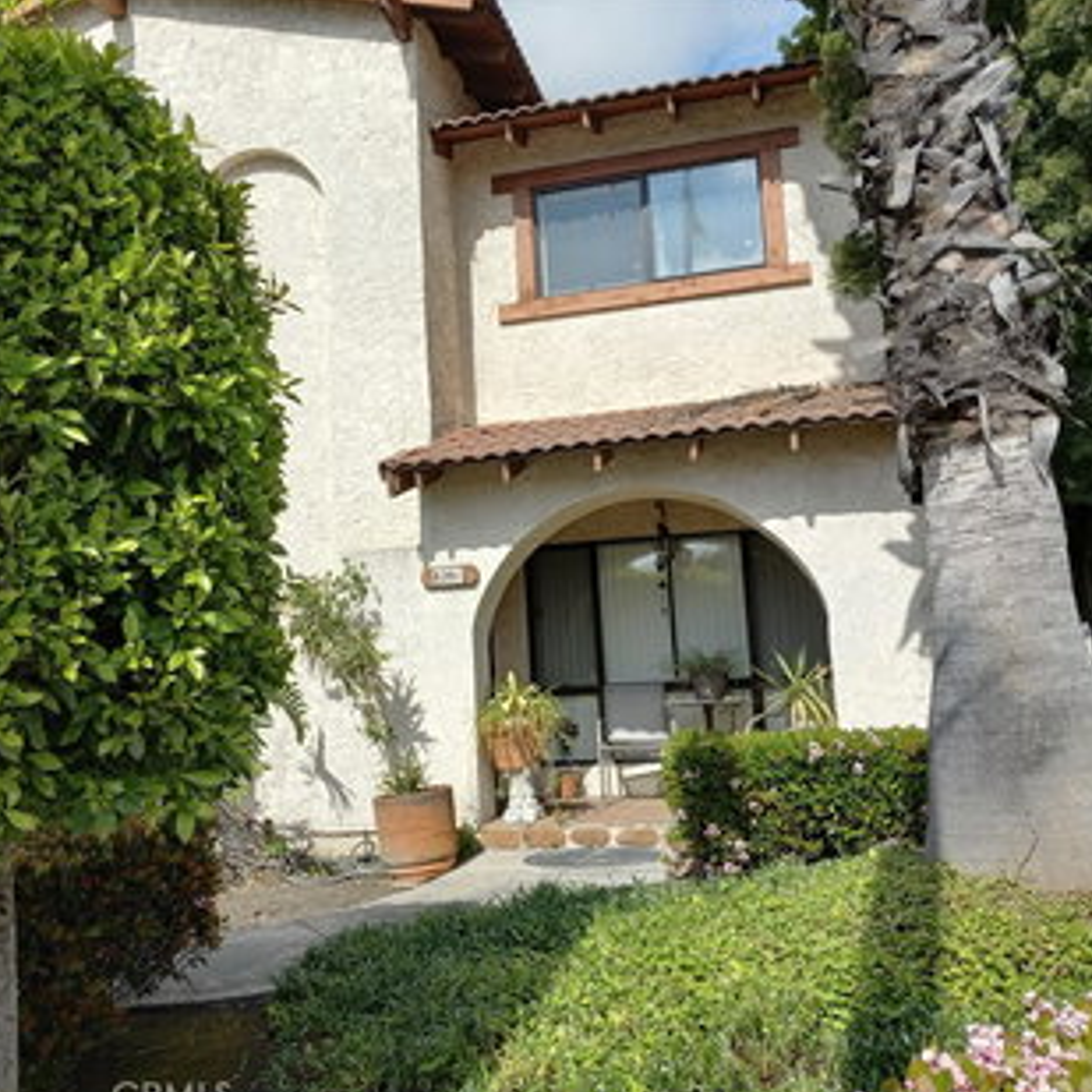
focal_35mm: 33
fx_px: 1178
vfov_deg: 49.7
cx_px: 497
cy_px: 551
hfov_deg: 49.7
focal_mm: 3.94
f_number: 1.8
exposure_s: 1/2088
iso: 40
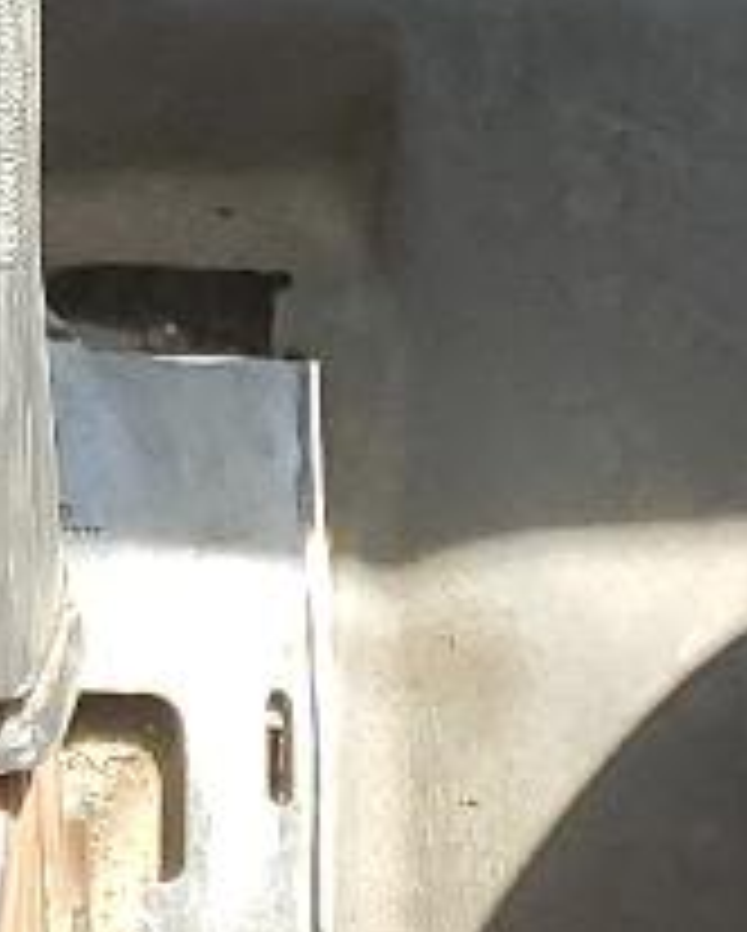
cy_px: -1670
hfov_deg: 7.9
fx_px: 5409
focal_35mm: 196
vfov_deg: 8.5
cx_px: 405
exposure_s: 1/233
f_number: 1.5
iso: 50
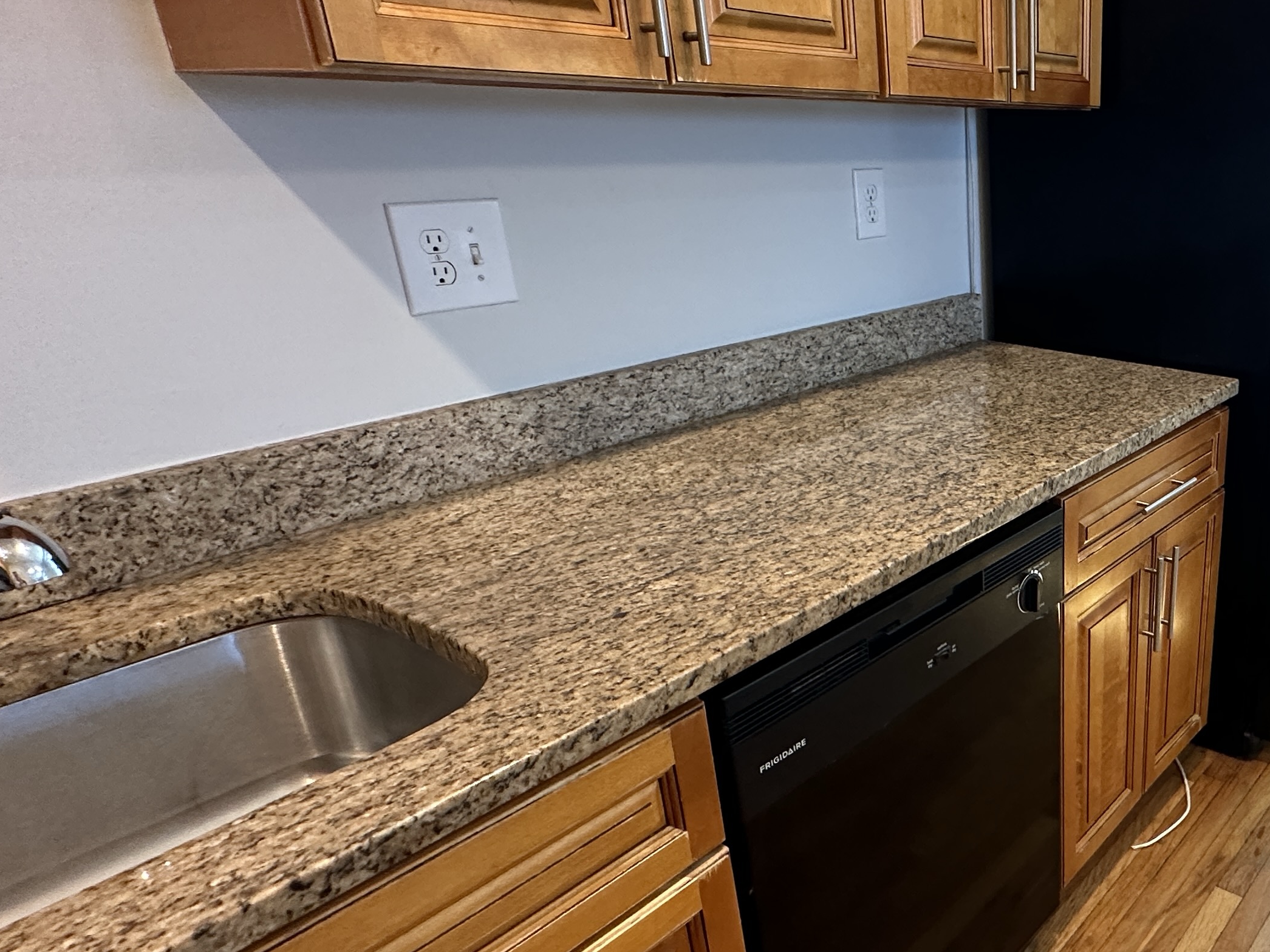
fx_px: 991
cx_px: 1102
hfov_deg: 57.7
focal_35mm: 27
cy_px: 517
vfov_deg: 51.3
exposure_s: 1/120
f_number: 2.2
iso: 250
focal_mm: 2.22
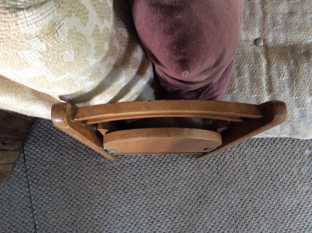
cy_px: 116
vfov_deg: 44.1
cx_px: 156
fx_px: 288
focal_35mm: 32
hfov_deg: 56.9
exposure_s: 1/25
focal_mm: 3.3
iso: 200
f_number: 2.4
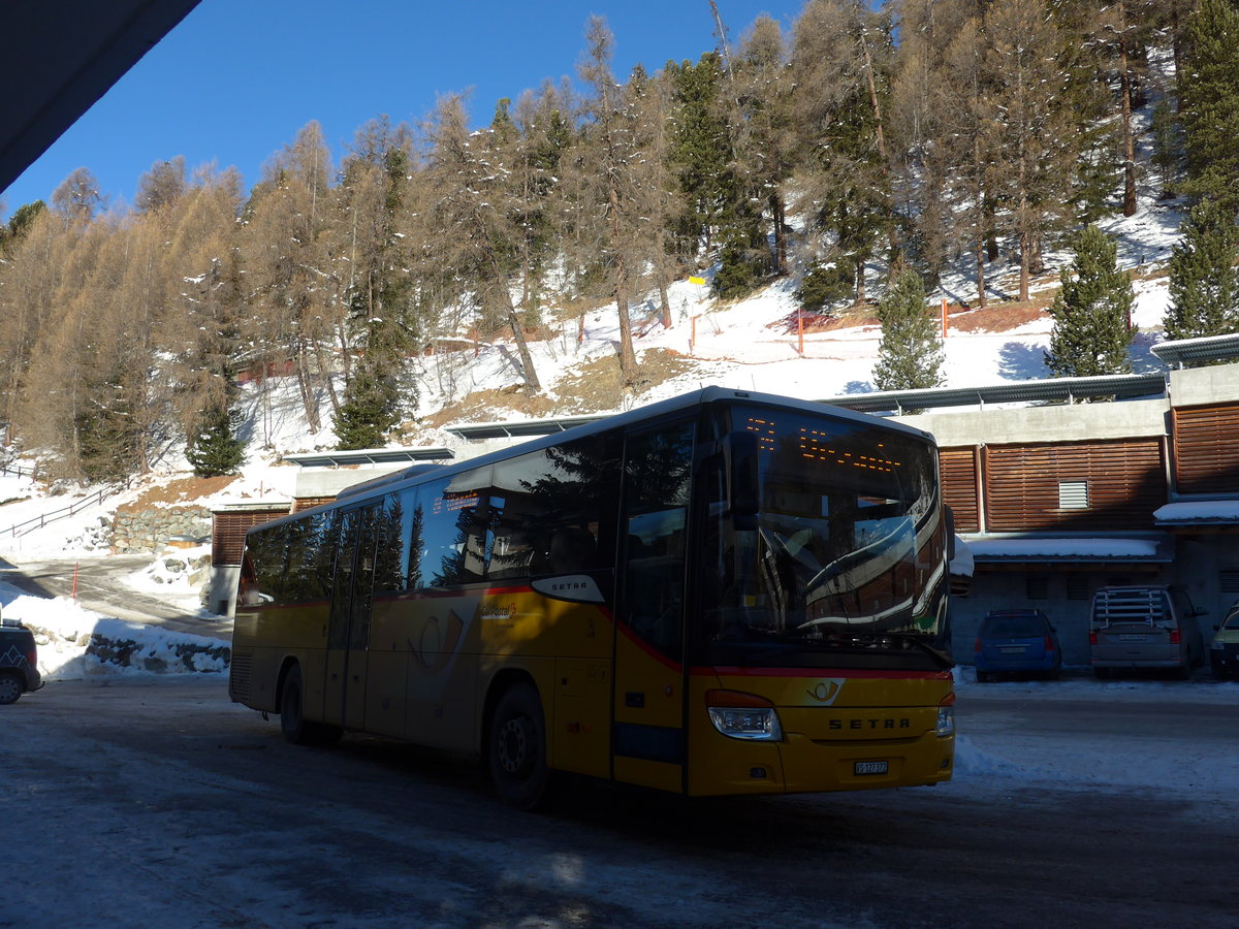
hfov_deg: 61.7
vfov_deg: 48.2
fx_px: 1038
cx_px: 620
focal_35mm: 29
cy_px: 464
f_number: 2.8
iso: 80
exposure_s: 1/1300
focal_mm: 6
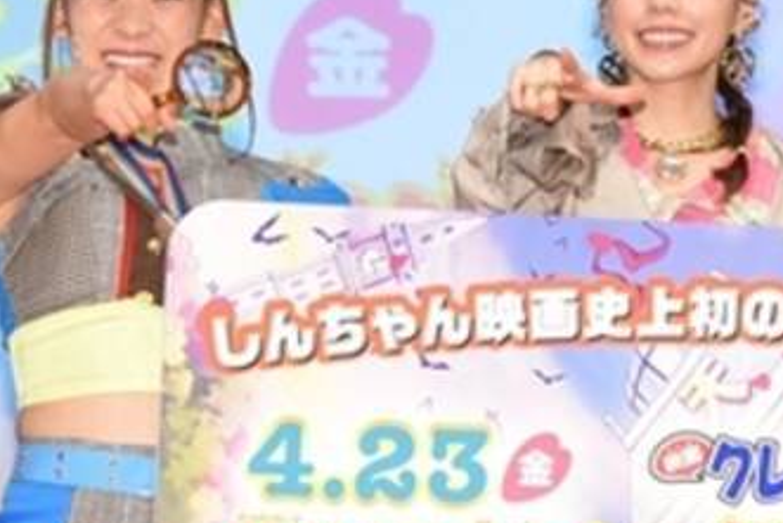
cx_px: 695
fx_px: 6462
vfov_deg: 4.6
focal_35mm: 297
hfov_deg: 6.9
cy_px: 521
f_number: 7.1
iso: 3200
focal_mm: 82
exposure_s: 1/200
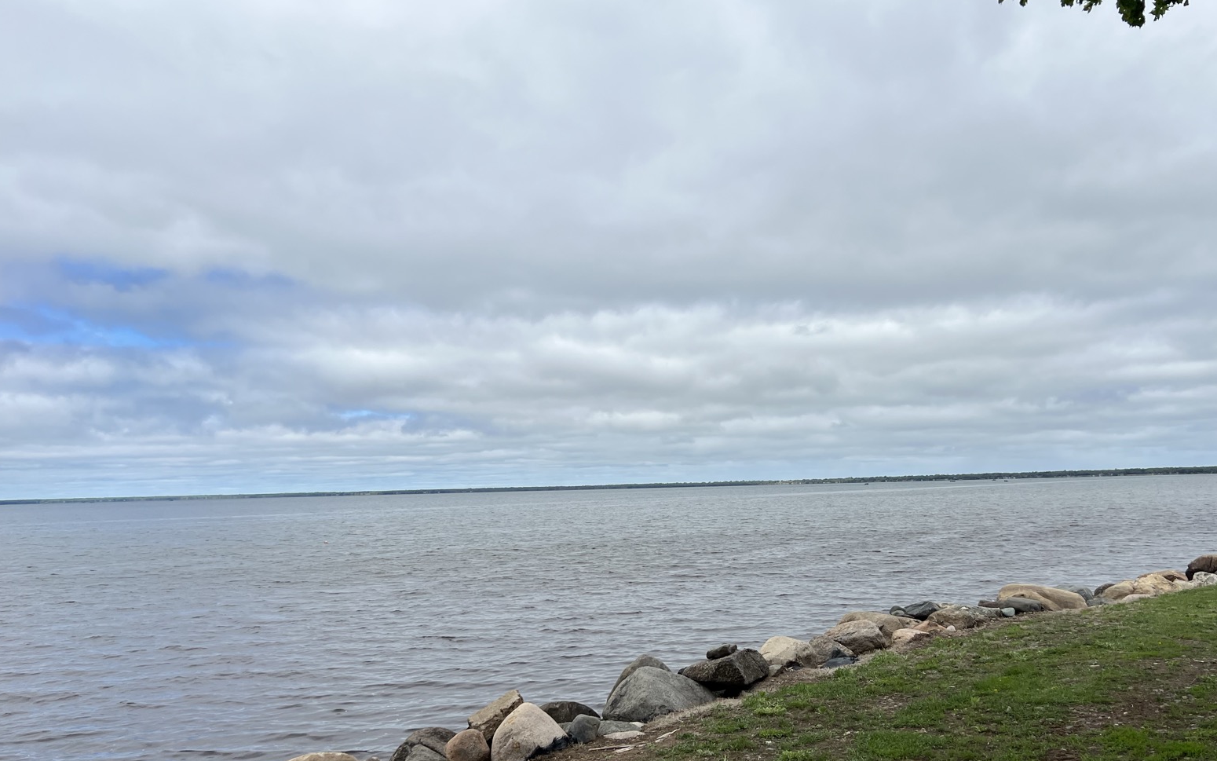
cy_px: 491
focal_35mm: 32
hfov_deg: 59.5
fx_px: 1061
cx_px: 671
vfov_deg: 39.1
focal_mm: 5.7
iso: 50
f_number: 1.5
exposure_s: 1/7463
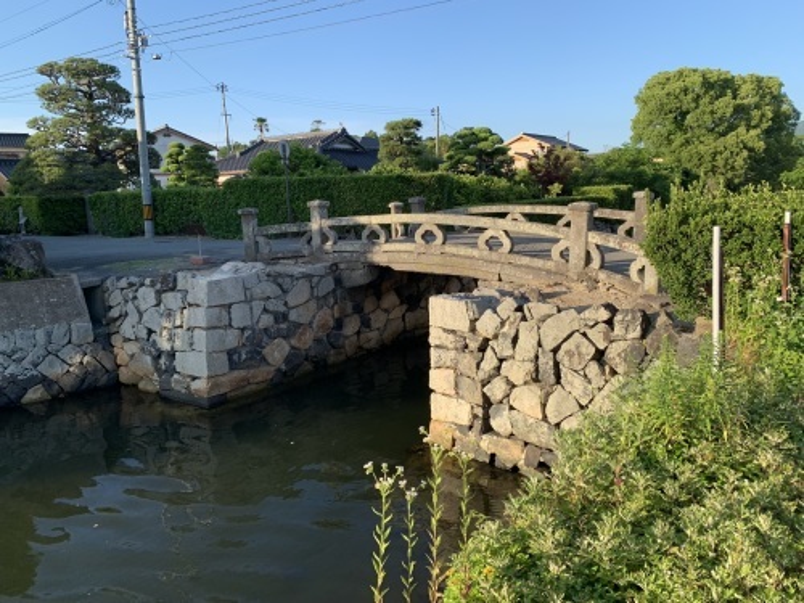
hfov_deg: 67.3
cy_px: 302
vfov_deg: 53.1
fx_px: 604
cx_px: 402
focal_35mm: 26
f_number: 1.8
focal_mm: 4.25
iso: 25
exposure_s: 1/796
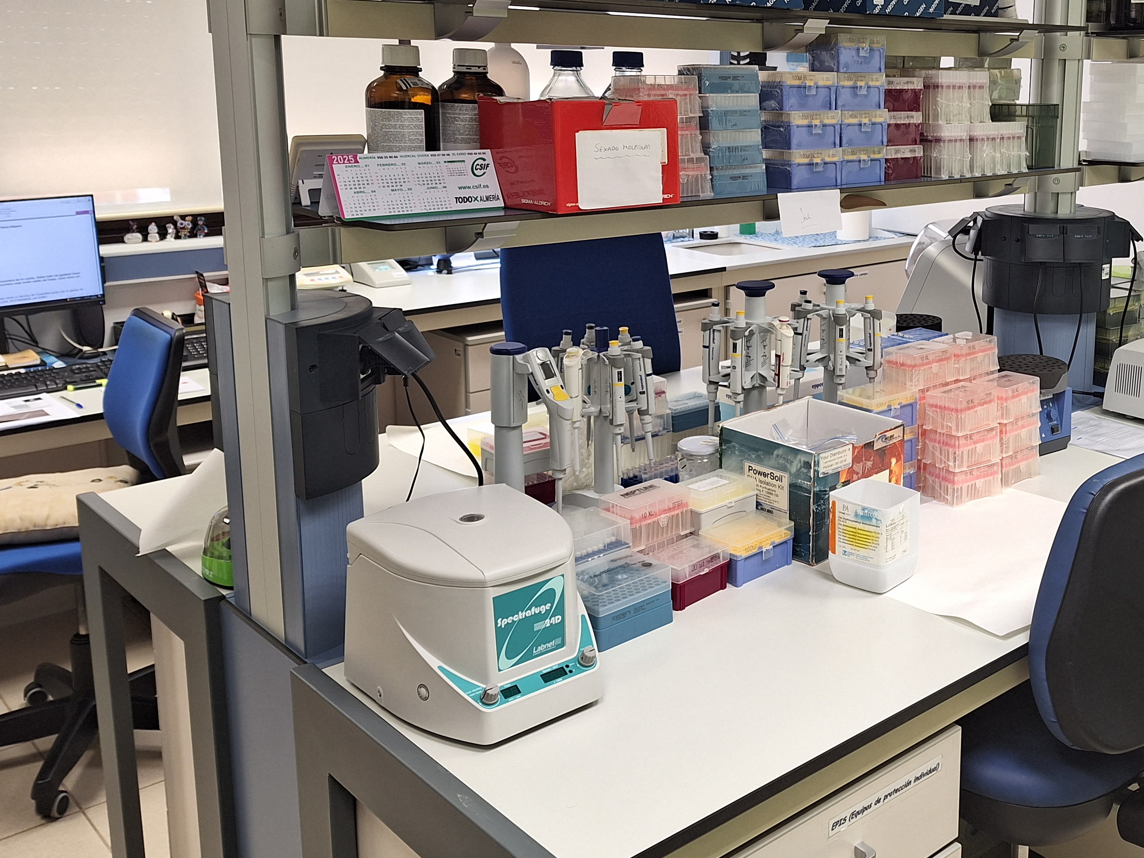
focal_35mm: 36
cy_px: 270
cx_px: 840
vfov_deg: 39.1
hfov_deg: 49.6
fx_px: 1190
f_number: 1.8
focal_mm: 5.54
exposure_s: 1/50
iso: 64
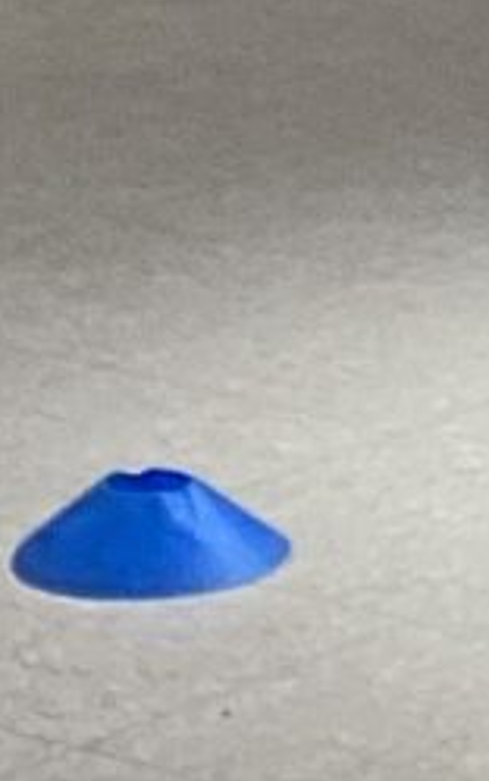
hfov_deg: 3.8
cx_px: 1244
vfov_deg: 6.1
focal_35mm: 338
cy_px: -565
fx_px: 7195
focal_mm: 3.3
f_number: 2.4
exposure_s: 1/100
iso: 40
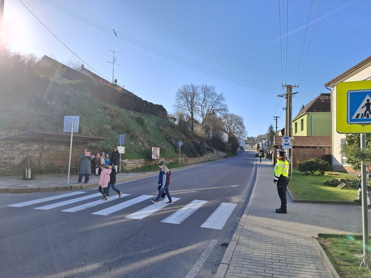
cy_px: 139
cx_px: 186
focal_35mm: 23
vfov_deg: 58.9
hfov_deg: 73.9
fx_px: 247
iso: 50
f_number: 1.8
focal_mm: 5.54
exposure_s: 1/819
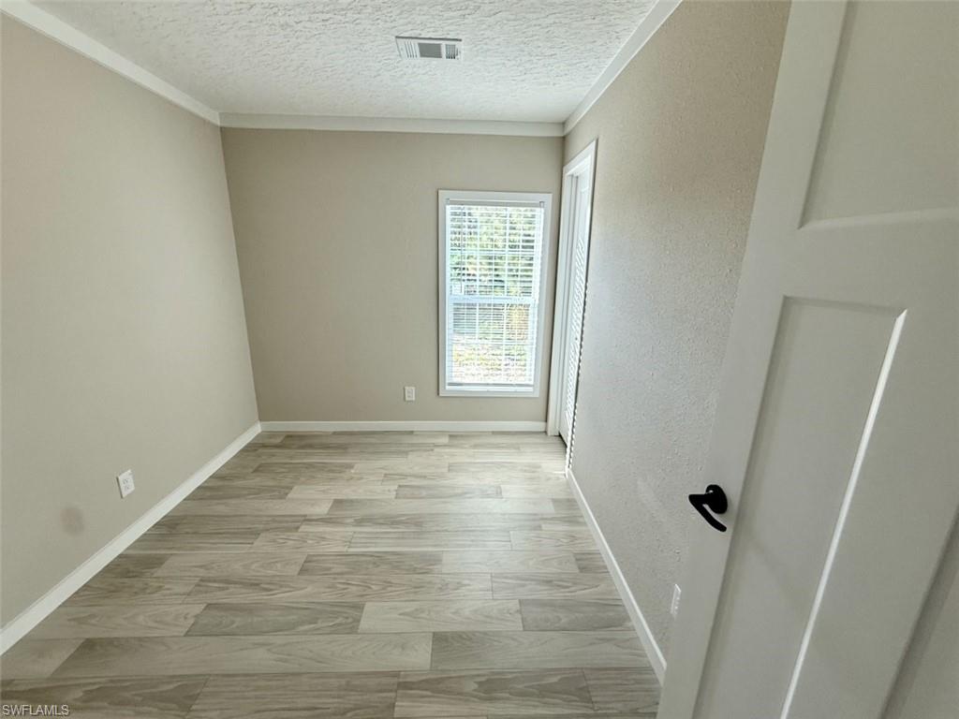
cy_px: 360
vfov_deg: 85.7
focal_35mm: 14
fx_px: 388
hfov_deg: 102.1
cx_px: 480
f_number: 2.2
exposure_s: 1/142
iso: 100
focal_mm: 2.22
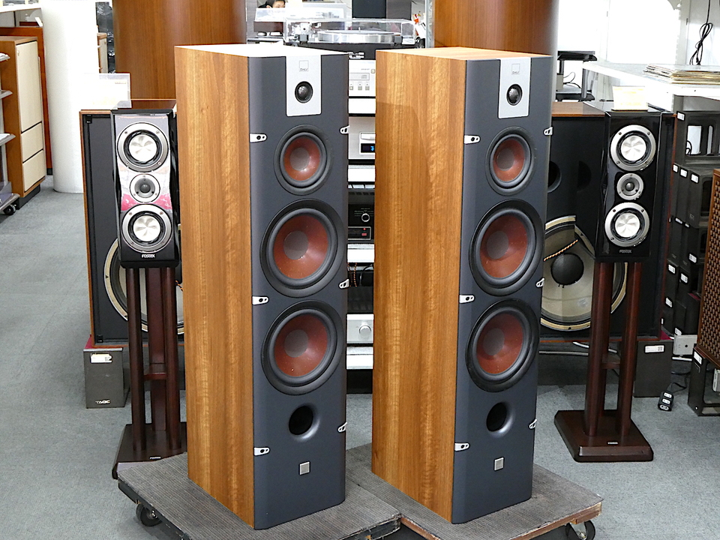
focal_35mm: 50
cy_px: 270
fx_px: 1040
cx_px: 360
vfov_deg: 29.1
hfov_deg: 38.2
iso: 400
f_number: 7.1
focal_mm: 9
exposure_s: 1/2.5
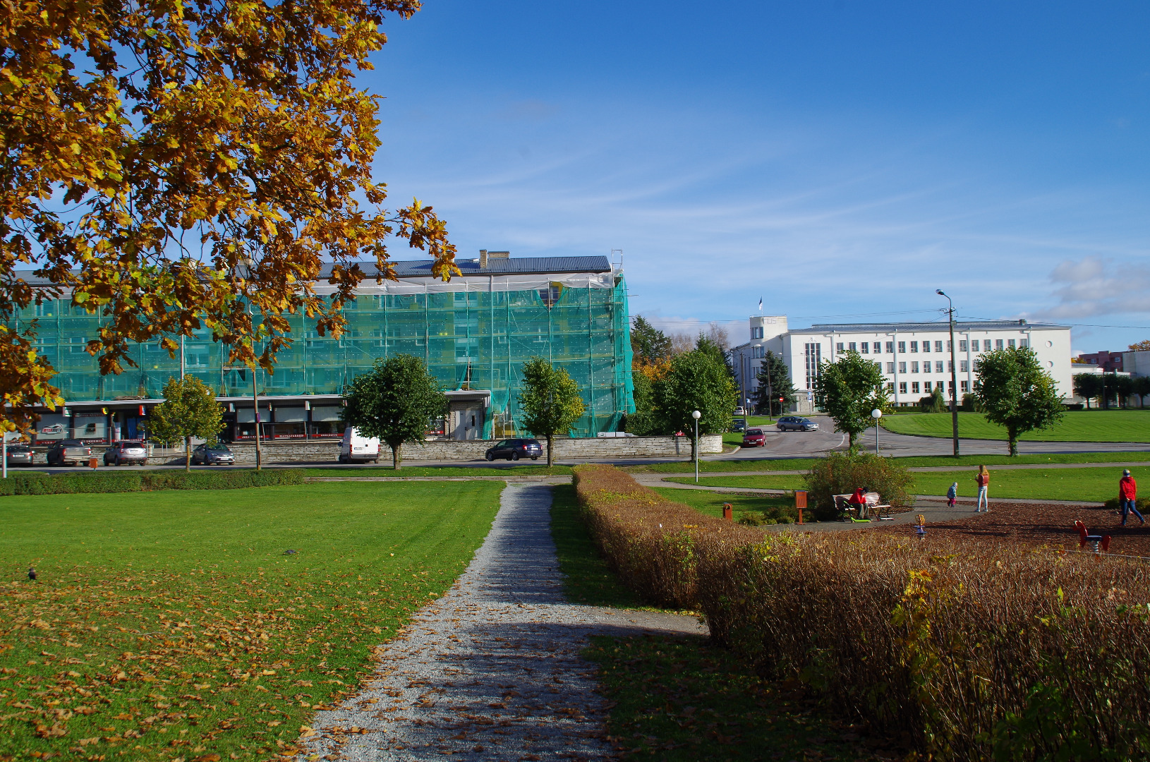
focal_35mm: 36
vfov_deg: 36.7
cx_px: 575
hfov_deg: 53.2
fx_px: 1148
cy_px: 381
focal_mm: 24
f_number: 11
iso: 100
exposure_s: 1/160
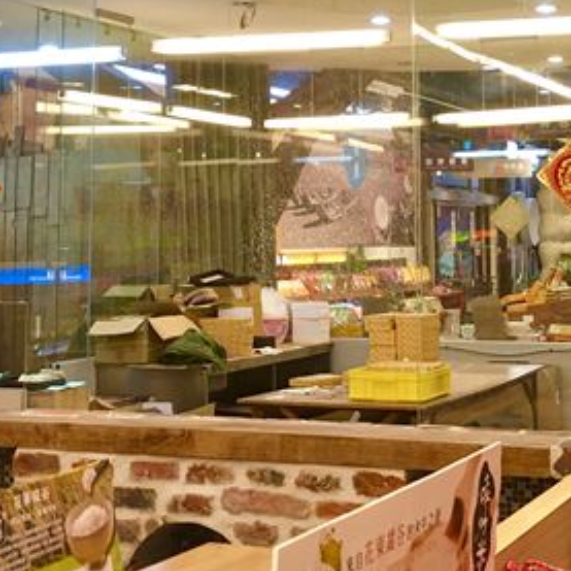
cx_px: 332
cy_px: 49
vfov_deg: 22.7
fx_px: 1381
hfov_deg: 23.3
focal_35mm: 74
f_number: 2.2
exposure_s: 1/15
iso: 32
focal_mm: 4.15
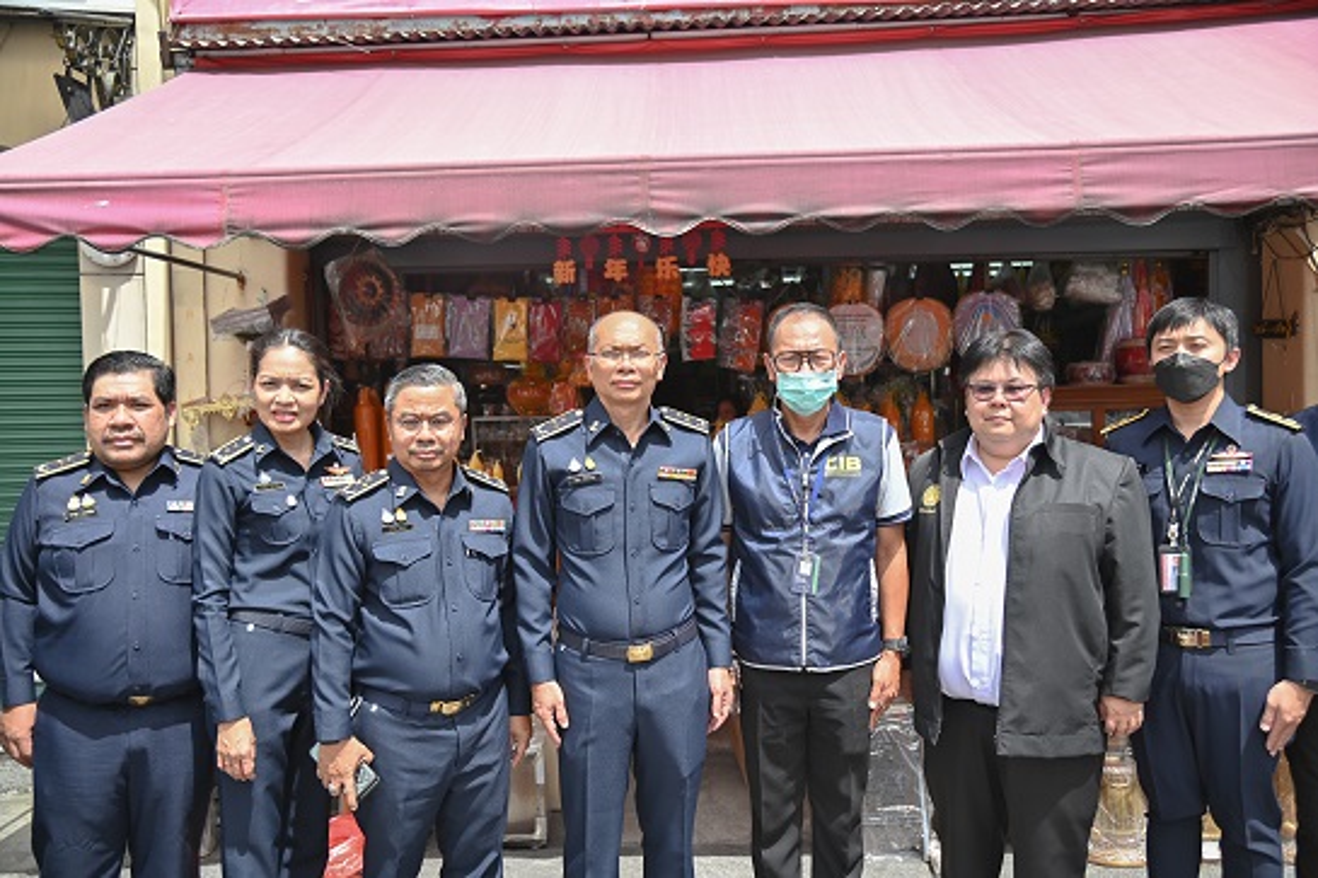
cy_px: 439
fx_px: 1135
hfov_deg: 60.3
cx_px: 659
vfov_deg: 42.3
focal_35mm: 31
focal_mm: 31
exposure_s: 1/640
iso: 110
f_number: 4
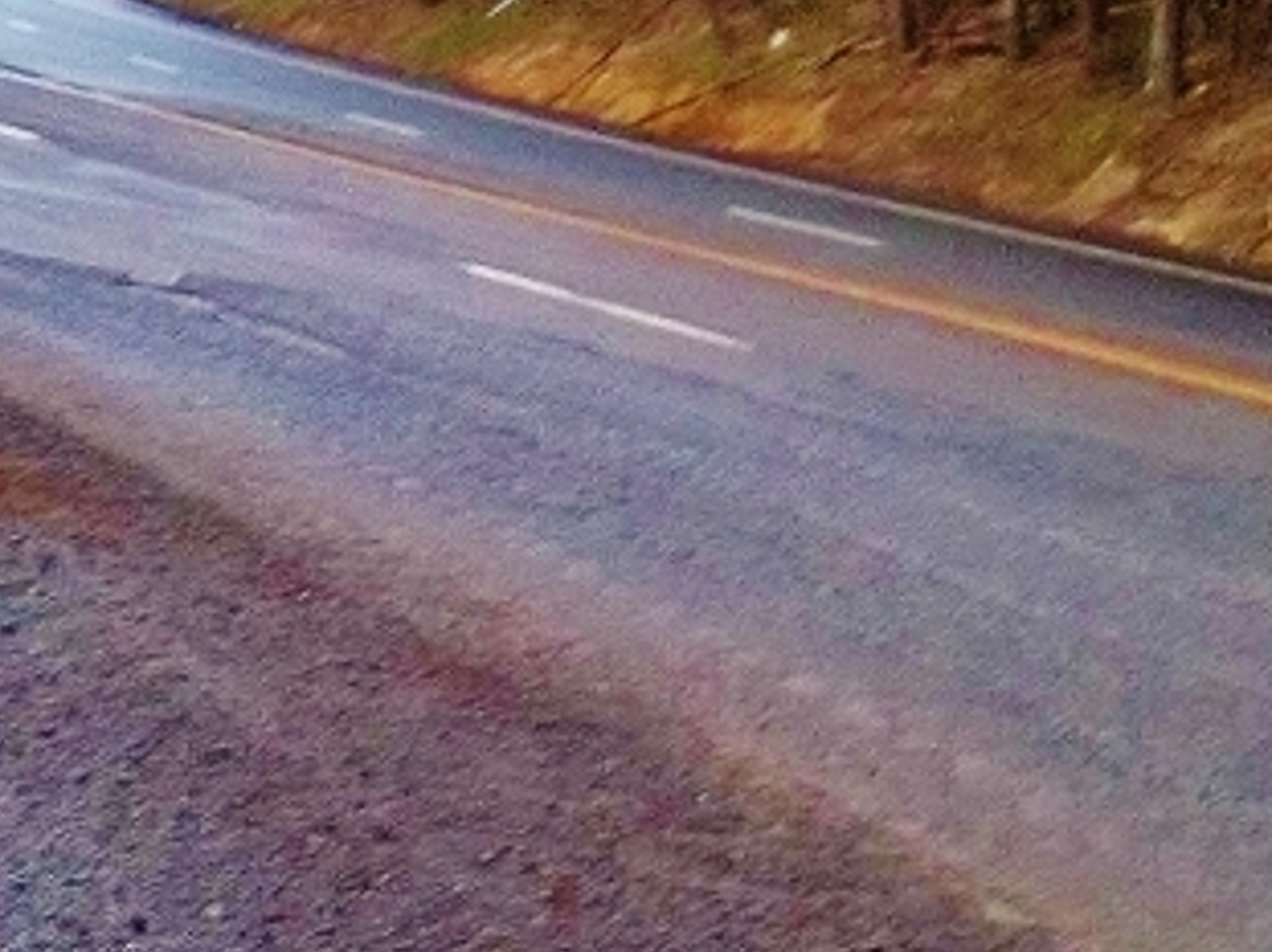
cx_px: 262
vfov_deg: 16.1
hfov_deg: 21.5
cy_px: 948
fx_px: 3306
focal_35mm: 90
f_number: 3.86
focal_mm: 6.17
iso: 320
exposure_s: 1/8
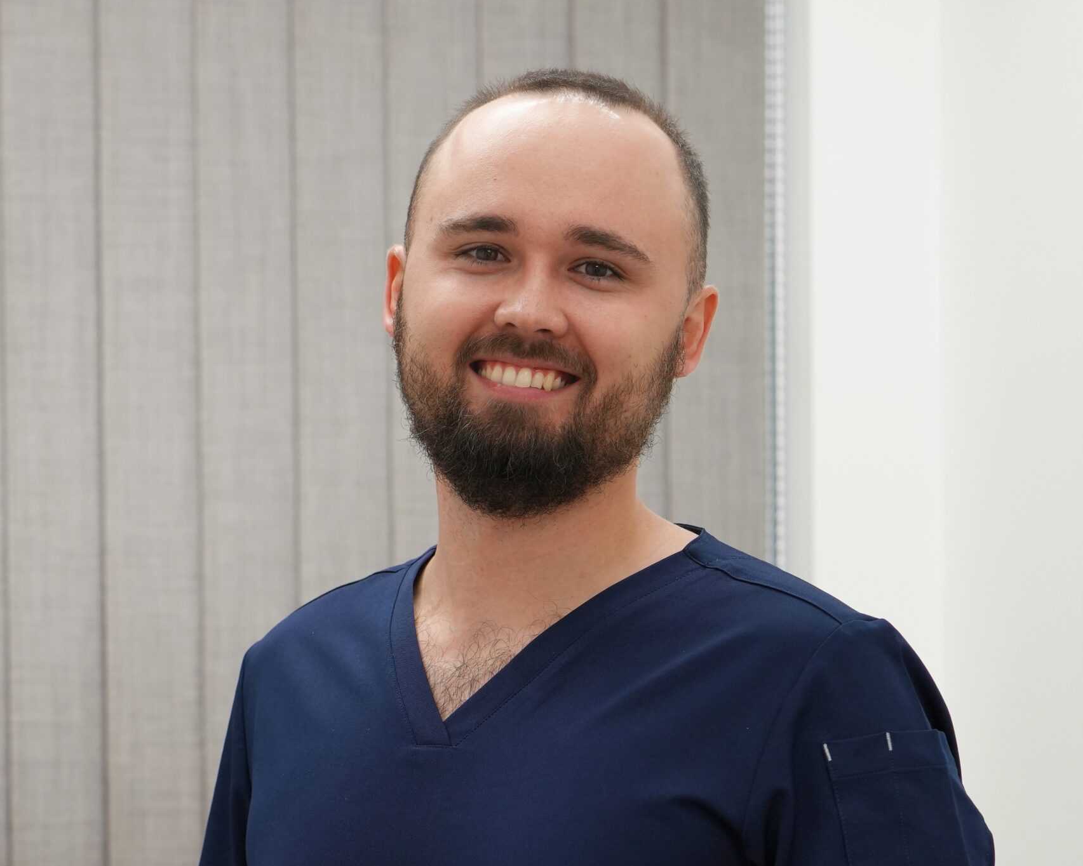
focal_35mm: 180
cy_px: 769
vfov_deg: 8.6
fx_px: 5760
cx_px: 542
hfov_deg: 10.7
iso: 640
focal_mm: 85
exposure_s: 1/160
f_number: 4
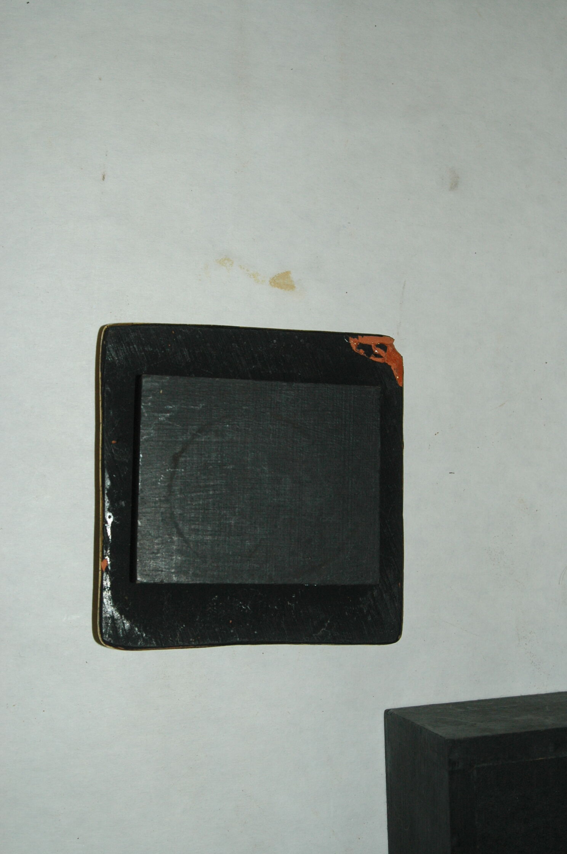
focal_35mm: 51
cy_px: 427
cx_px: 284
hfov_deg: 26.4
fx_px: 1208
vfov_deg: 38.9
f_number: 7.1
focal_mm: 34
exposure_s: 1/125
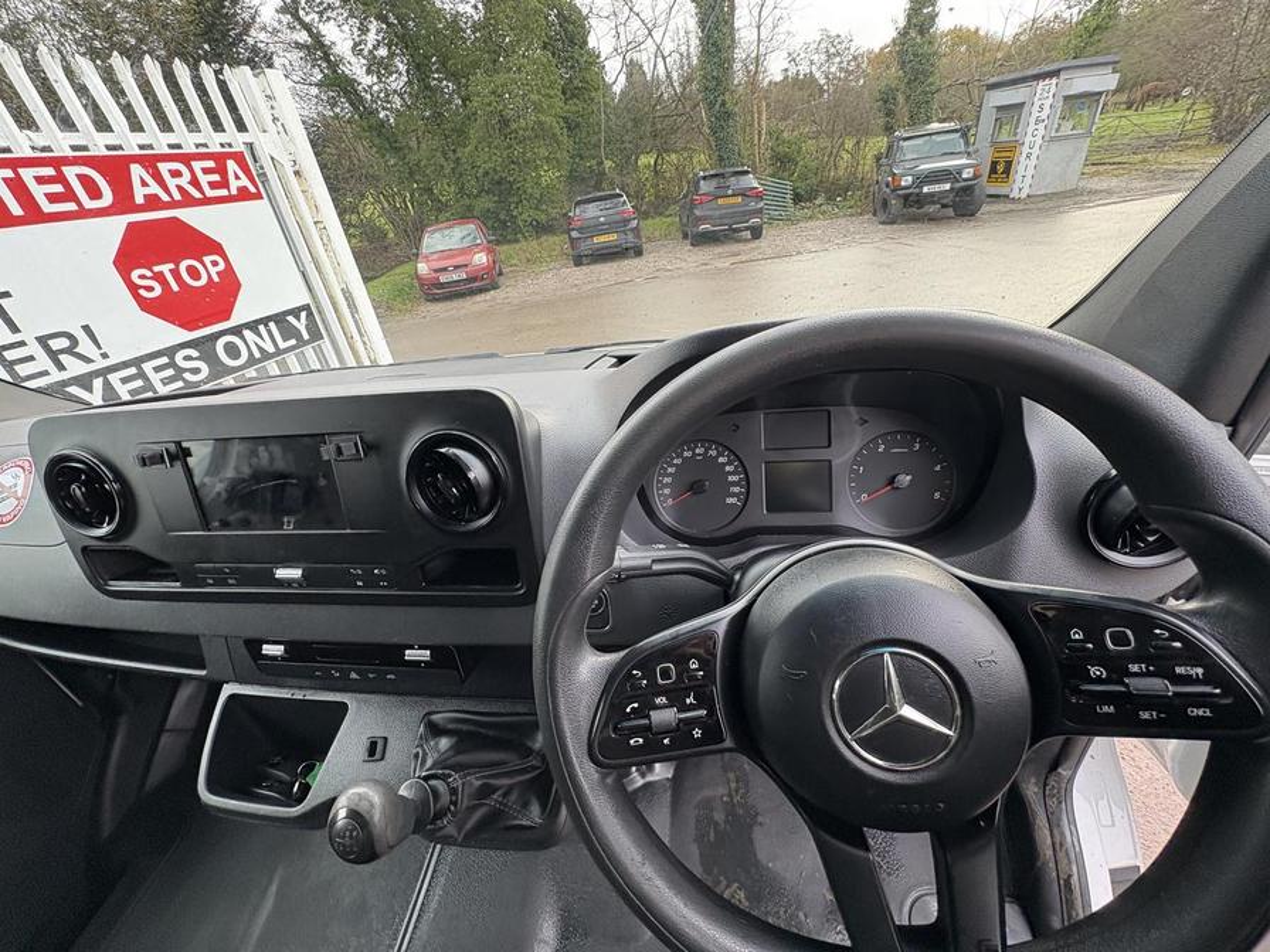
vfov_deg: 85.7
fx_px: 514
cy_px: 476
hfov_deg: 102.1
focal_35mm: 14
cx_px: 635
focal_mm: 2.22
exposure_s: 1/99
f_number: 2.2
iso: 125
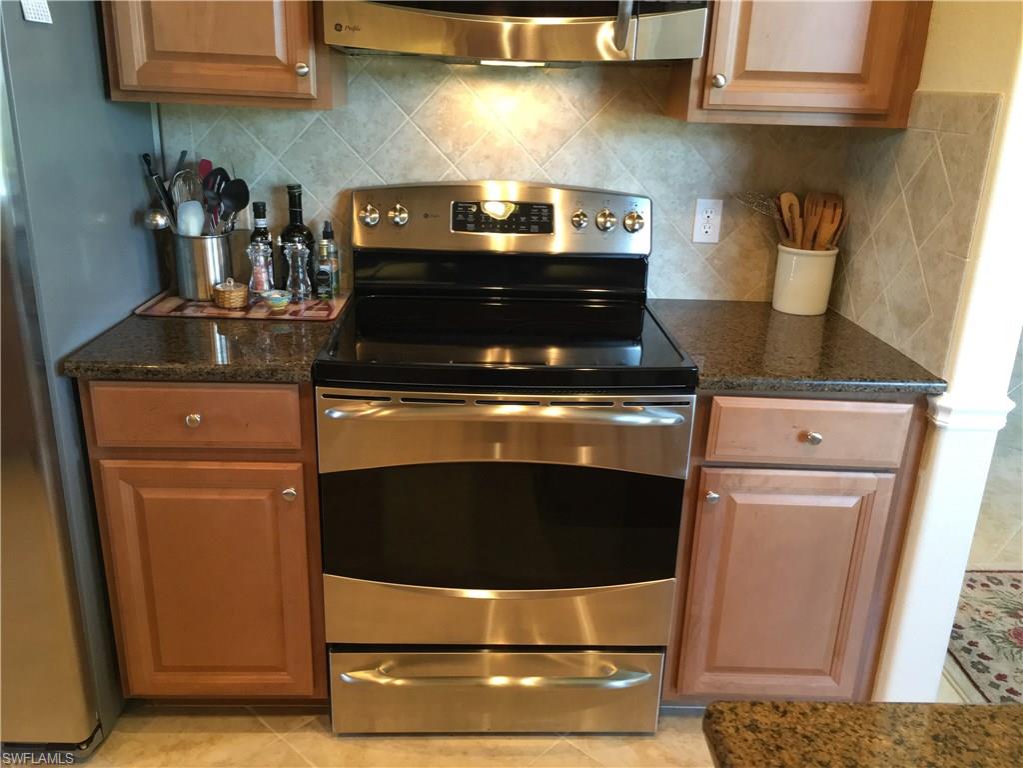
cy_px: 384
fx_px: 857
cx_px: 512
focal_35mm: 29
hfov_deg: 61.7
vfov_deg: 48.2
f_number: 2.2
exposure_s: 1/24
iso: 200
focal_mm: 4.15
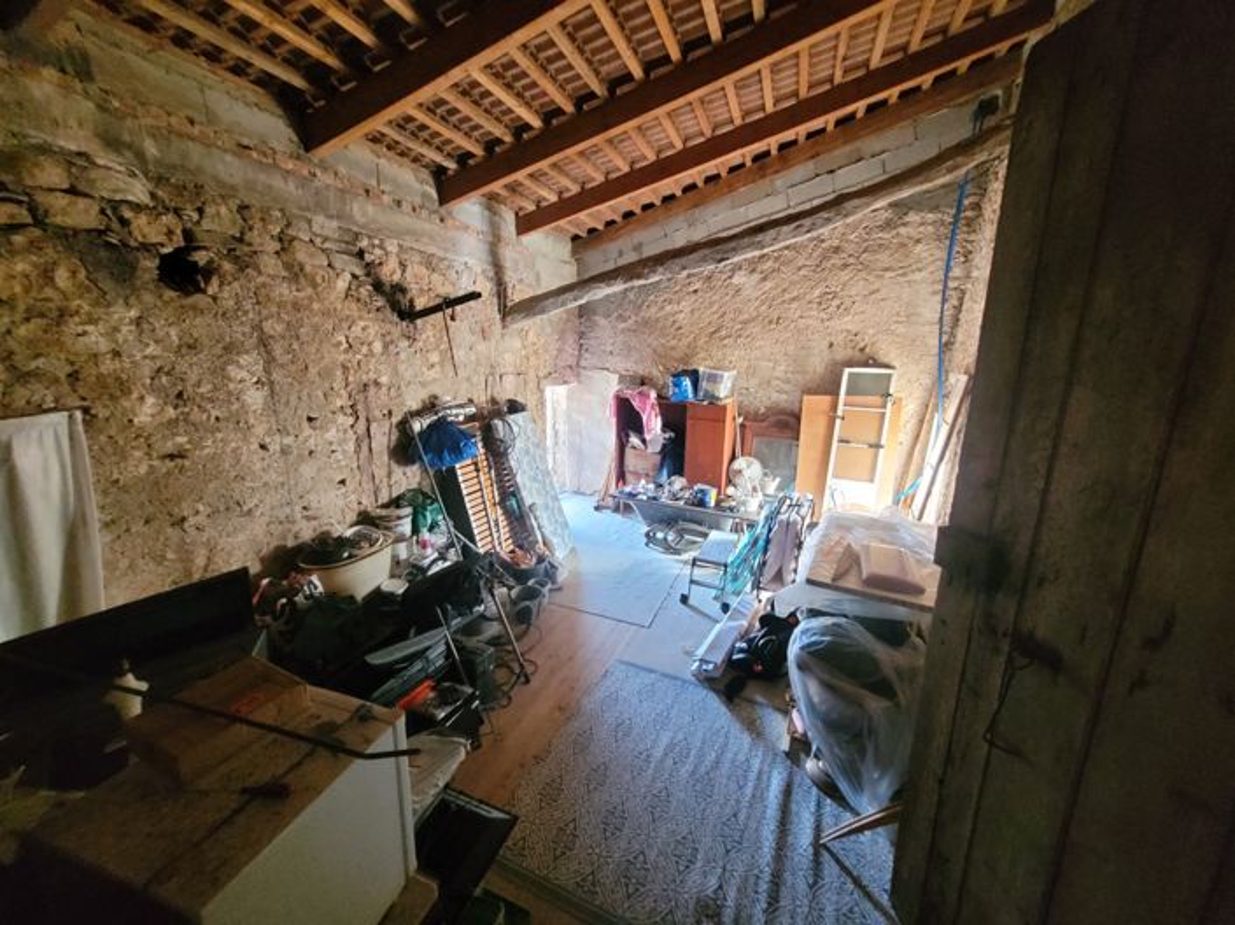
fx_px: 464
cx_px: 618
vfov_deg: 89.9
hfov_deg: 106.2
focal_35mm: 13
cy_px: 462
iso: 800
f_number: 2.2
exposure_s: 1/25
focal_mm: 1.74
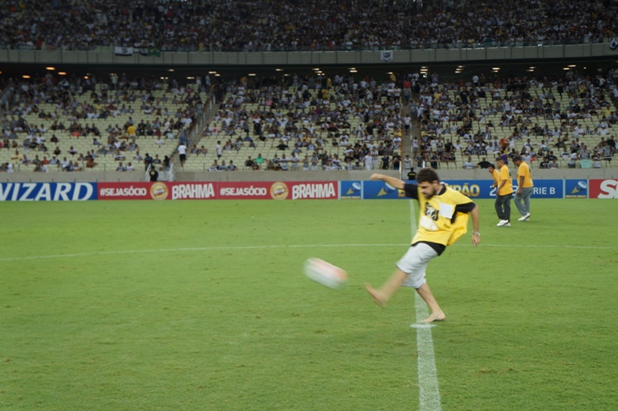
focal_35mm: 56
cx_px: 329
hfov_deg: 35.7
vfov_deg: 24.1
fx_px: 960
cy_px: 207
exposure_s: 1/80
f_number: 5
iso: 200
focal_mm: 34
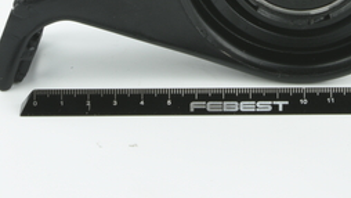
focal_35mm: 178
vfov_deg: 6.7
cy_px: -132
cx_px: 232
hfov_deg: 12.1
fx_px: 1657
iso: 64
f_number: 32
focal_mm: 60
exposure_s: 1/2
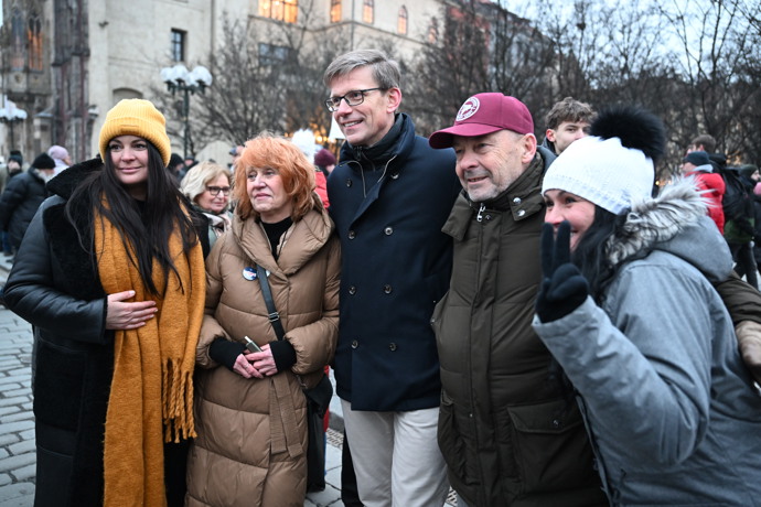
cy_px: 254
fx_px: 613
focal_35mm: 29
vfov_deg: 45.0
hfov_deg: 63.7
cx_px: 380
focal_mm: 29
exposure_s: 1/125
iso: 4000
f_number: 2.8
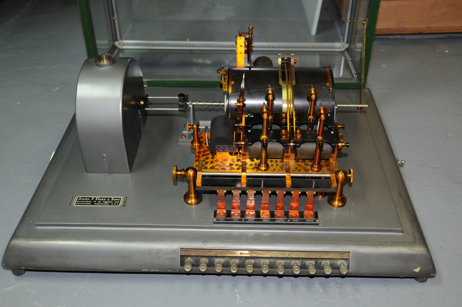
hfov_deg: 49.6
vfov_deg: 34.1
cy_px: 154
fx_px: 500
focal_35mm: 39
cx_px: 231
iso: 800
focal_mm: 26
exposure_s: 1/60
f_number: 5
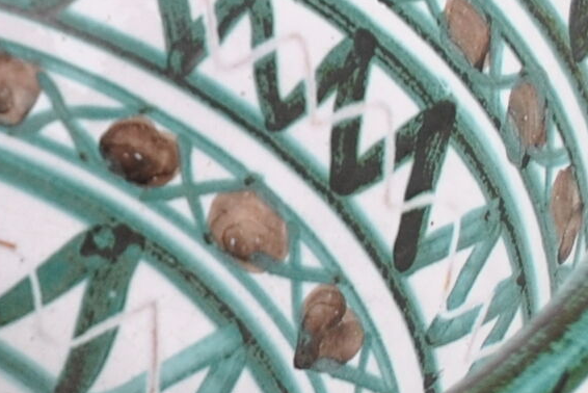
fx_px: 4363
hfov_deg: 7.5
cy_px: 172
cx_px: -409
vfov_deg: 5.2
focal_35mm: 267
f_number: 5
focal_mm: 26
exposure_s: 1/80
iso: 200
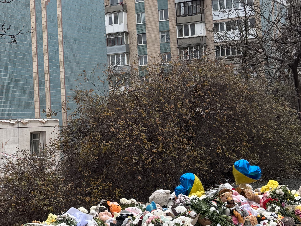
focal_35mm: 56
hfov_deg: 31.8
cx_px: 3
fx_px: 487
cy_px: 64
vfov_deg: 25.9
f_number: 1.6
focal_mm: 5.96
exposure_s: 1/961
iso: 50
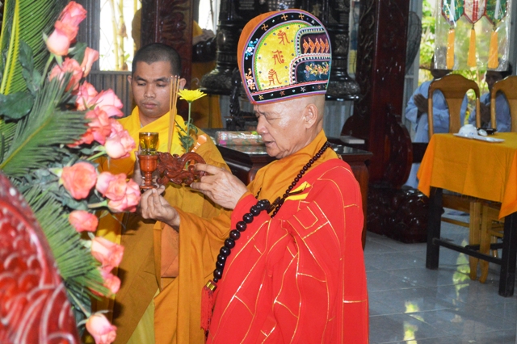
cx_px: 258
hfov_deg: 28.1
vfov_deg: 18.9
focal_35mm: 72
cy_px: 172
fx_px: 1033
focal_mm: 48
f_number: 5.6
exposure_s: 1/60
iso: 3200
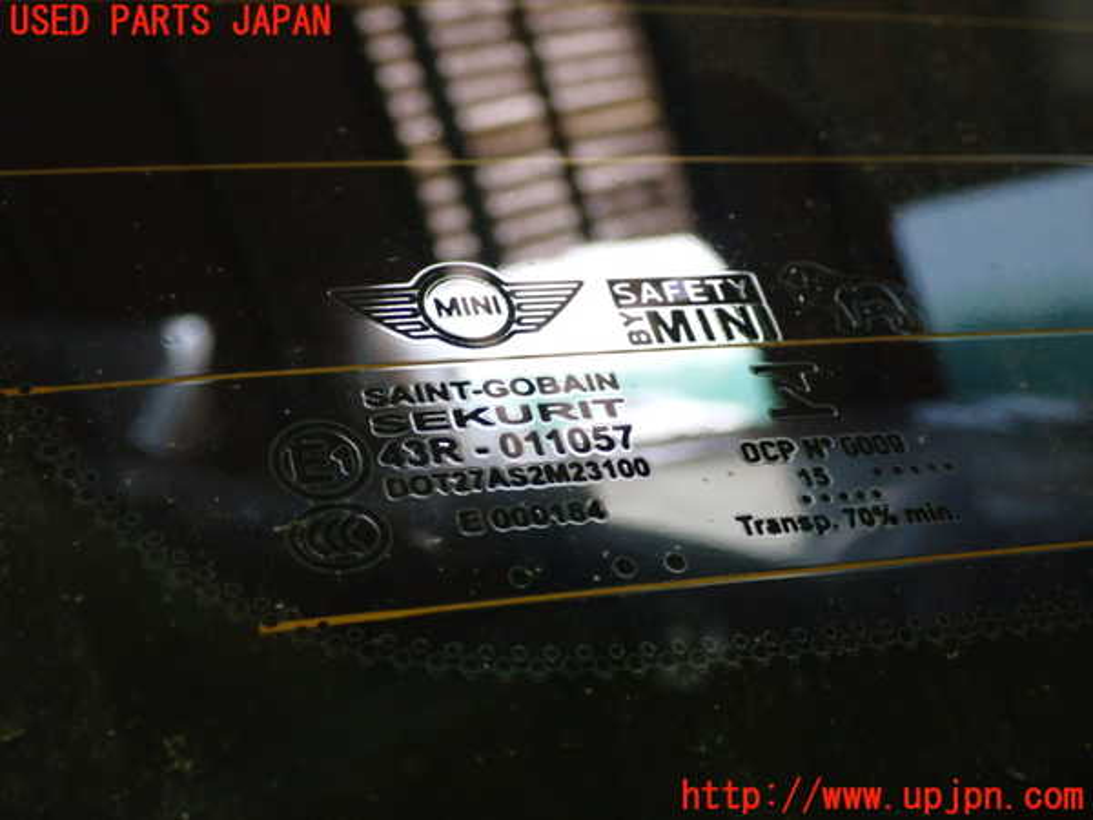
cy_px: 410
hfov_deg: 35.5
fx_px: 1705
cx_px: 546
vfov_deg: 27.0
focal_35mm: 54
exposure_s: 1/13
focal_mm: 9.65
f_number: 3.3
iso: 1000
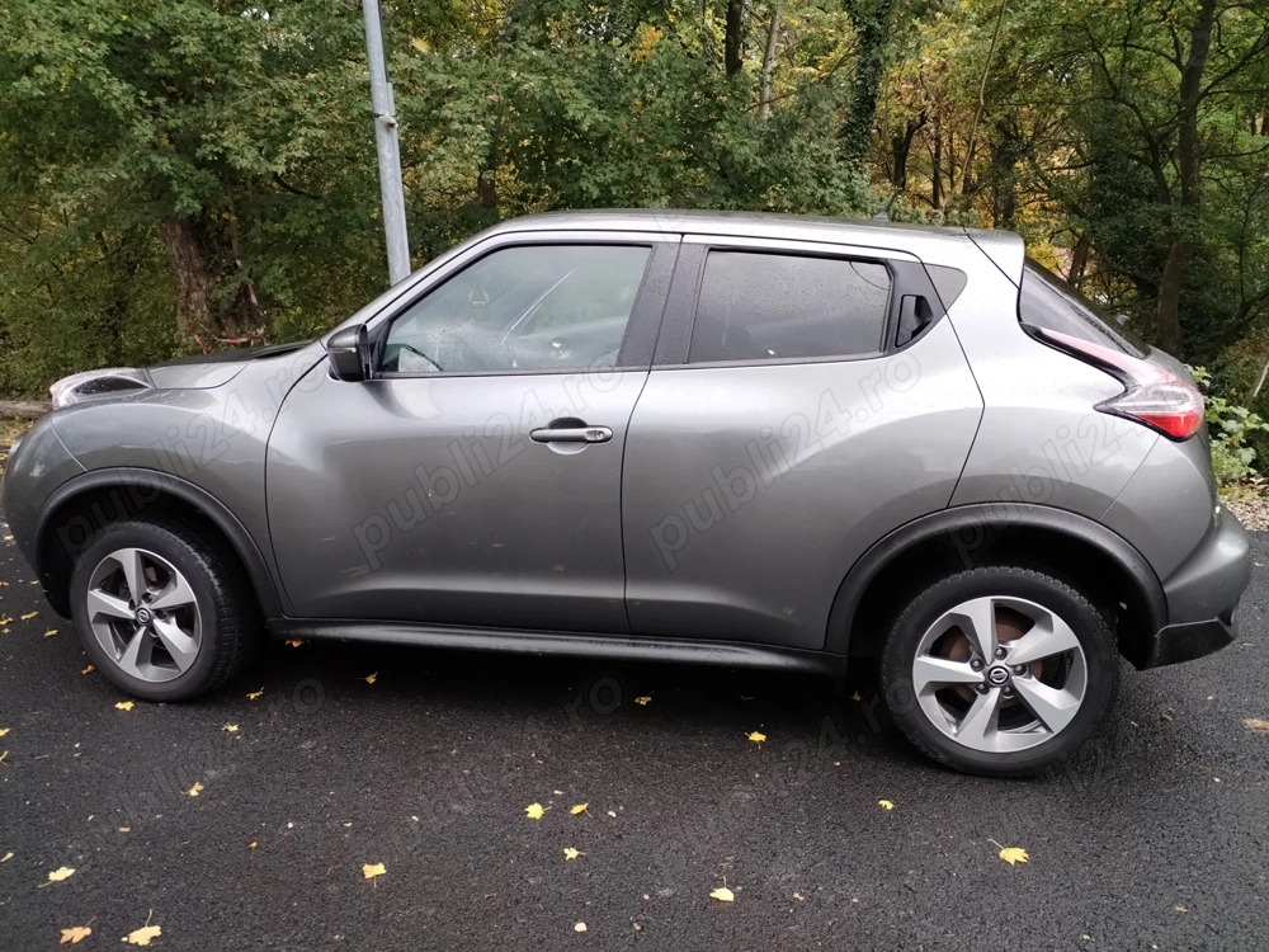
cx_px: 634
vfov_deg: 53.1
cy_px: 476
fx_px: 953
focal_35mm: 26
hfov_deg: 67.3
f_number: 1.8
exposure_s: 1/33.3
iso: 473
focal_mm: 4.75
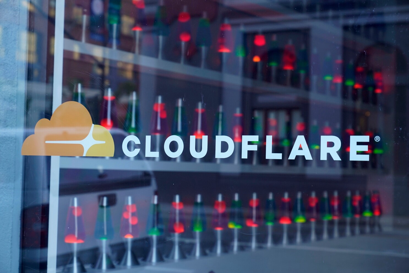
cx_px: 204
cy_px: 136
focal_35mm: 70
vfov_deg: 19.5
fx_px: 795
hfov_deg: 28.8
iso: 800
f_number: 4
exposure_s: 1/160
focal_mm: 70
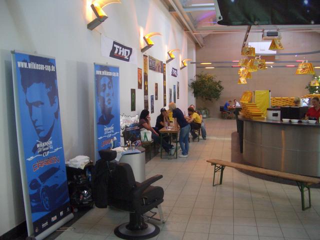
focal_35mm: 35
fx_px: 324
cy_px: 120
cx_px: 160
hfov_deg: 52.6
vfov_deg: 40.7
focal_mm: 5.8
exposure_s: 1/50
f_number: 2.6
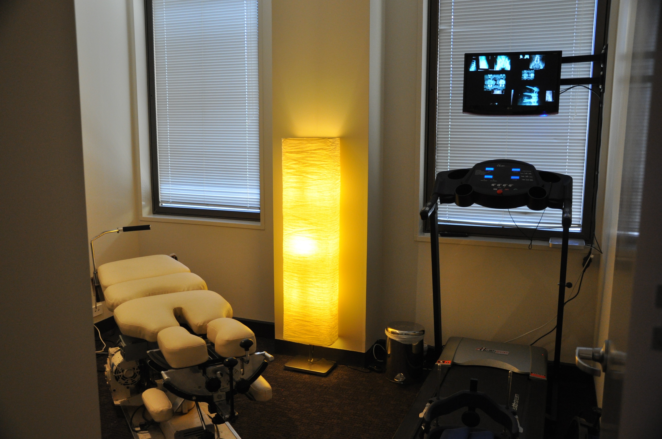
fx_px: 579
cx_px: 331
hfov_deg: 59.6
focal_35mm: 32
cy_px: 220
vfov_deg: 41.6
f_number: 3.8
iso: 800
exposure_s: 1/60
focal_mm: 21
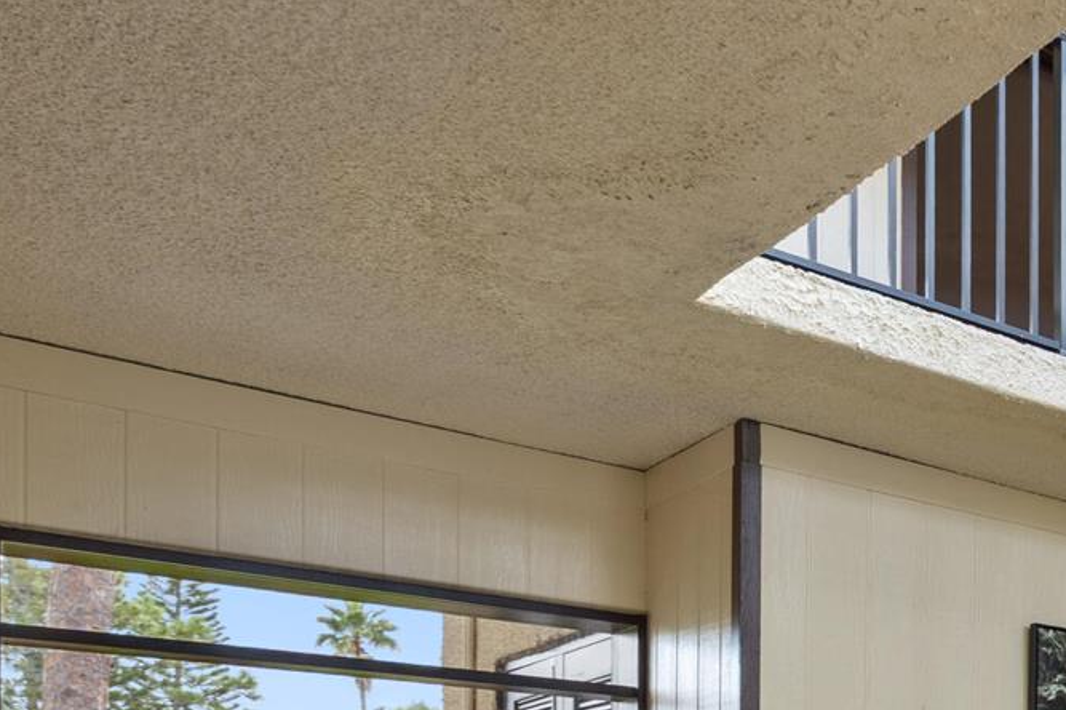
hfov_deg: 31.0
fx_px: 1273
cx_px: 1493
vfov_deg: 26.3
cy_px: 933
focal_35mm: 43
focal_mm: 14
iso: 250
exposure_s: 1/1.25
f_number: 9
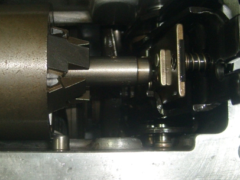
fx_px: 478
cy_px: 77
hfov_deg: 28.0
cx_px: 84
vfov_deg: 21.3
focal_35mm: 69
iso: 100
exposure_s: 1/45
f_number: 2.8
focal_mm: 5.8
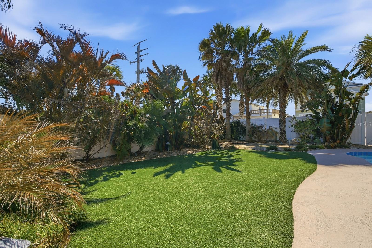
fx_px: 165
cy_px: 124
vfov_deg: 73.8
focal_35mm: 16
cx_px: 186
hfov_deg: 96.7
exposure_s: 1/8000
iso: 400
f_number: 8
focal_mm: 16
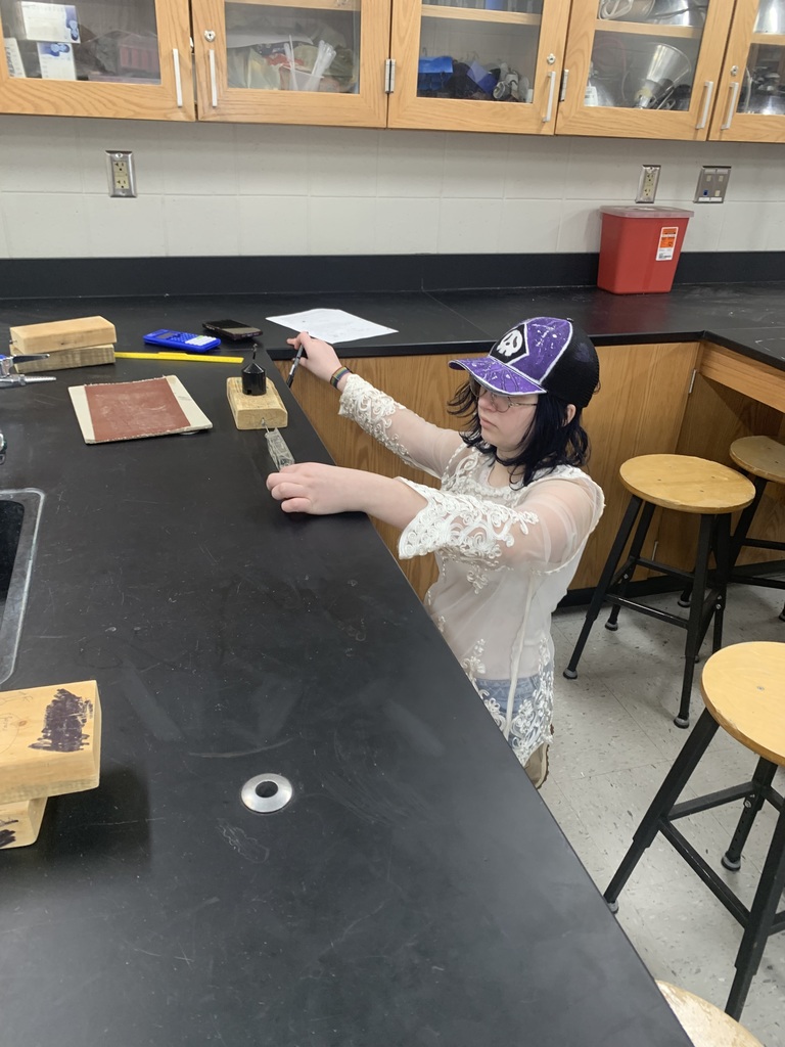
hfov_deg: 53.1
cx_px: 392
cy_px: 524
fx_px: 786
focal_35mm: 26
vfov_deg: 67.3
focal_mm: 4.25
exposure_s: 1/50
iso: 100
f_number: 1.8
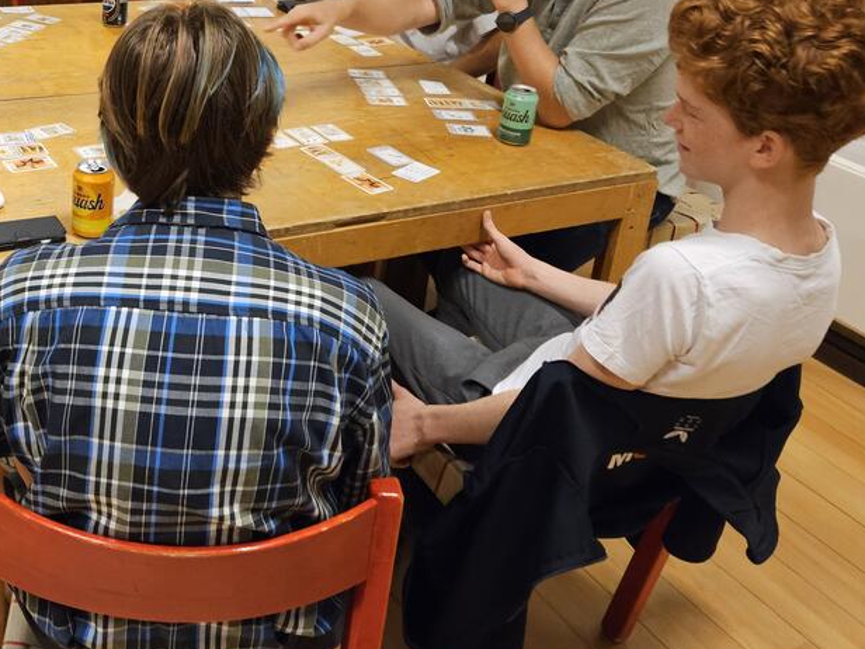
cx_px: 209
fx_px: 1075
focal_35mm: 43
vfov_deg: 32.7
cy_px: 129
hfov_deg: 42.4
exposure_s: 1/100
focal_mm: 5.4
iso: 1250
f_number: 1.8
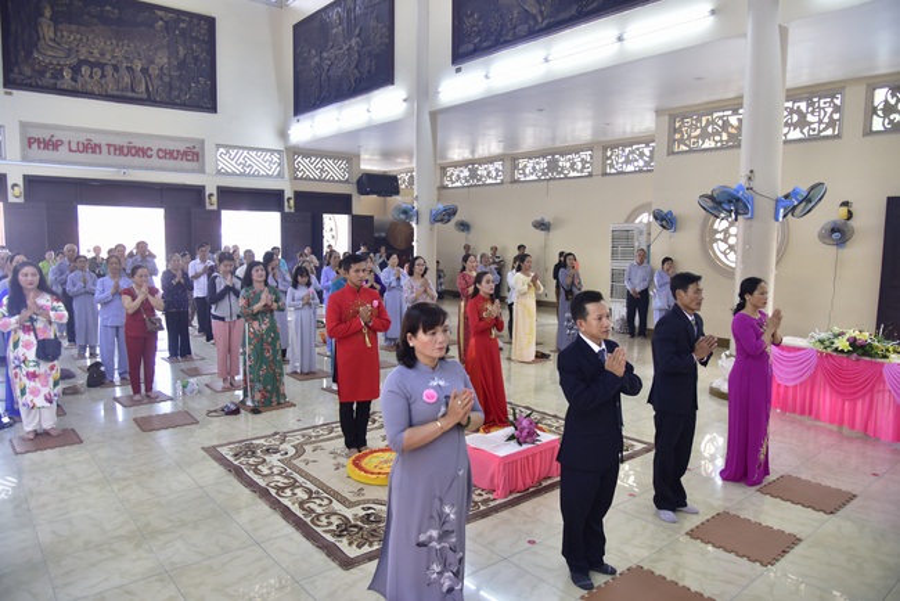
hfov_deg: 73.7
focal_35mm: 24
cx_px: 450
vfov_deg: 53.2
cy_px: 300
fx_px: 600
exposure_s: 1/50
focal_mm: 24
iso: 800
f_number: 4
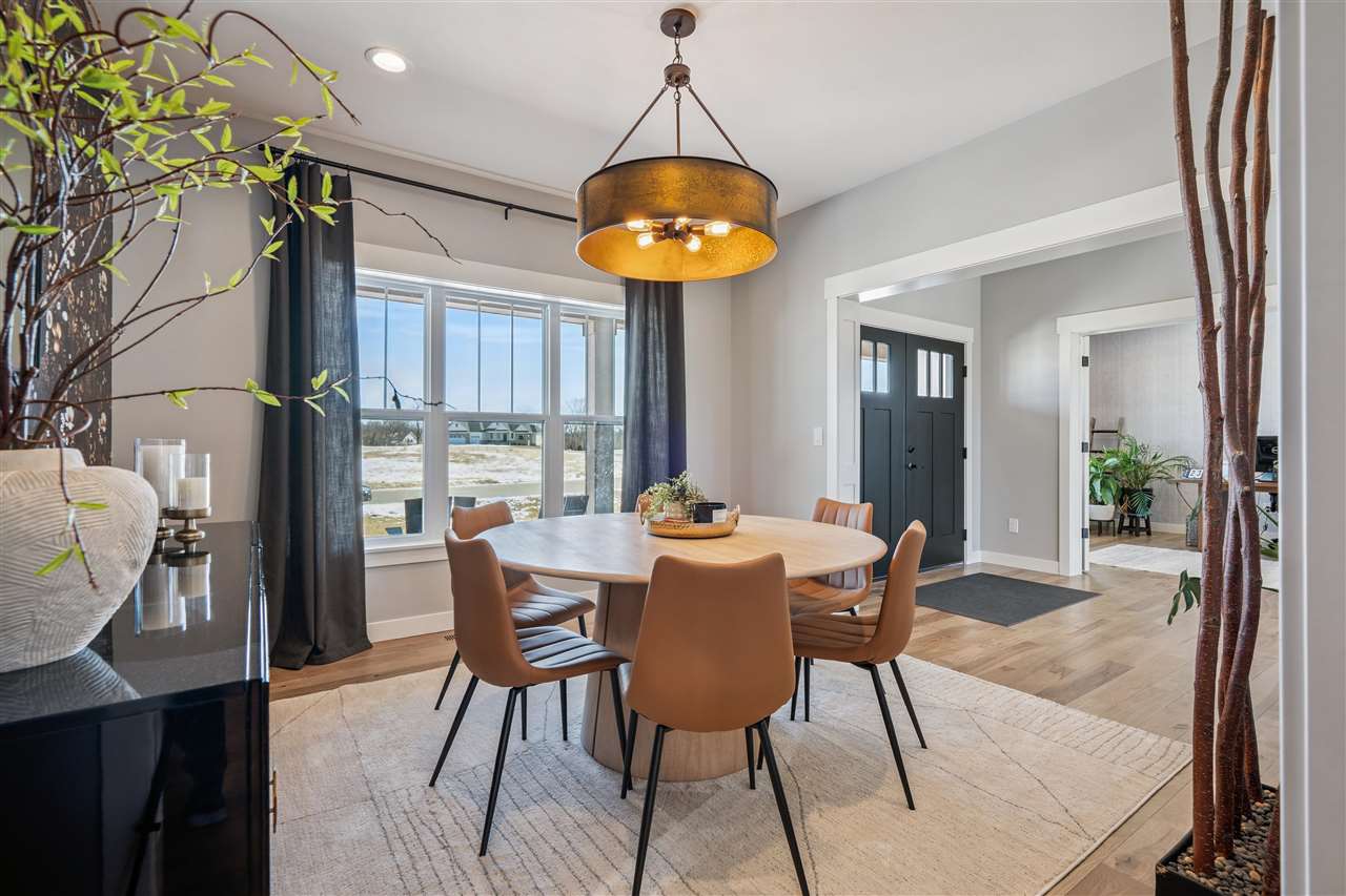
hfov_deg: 96.7
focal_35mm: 16
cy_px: 448
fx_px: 598
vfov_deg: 73.7
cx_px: 673
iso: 400
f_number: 9
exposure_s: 1/25
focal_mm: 16
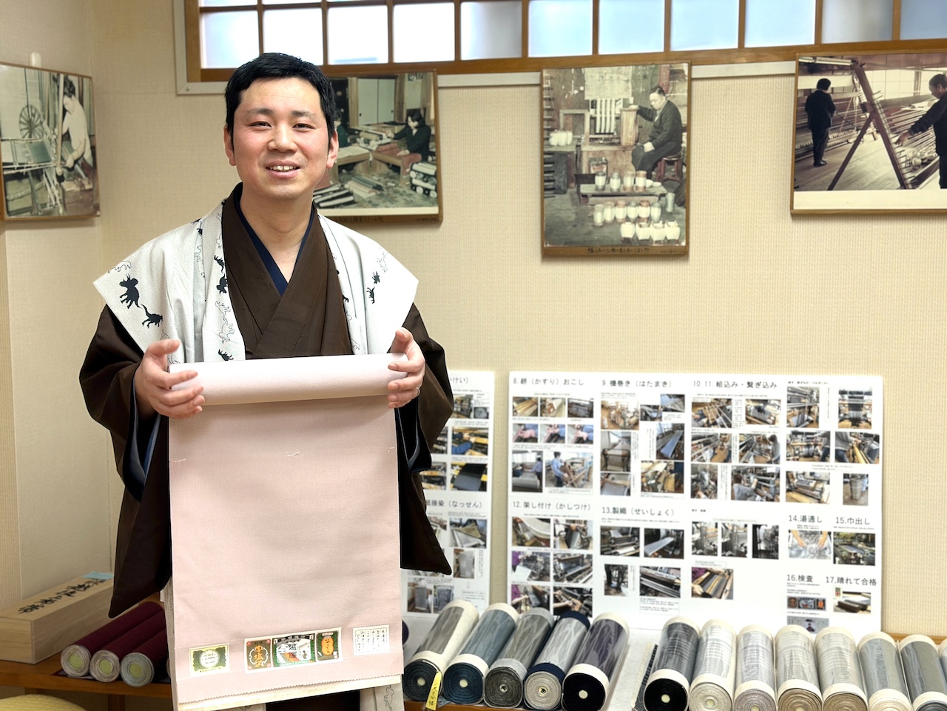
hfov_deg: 39.7
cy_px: 356
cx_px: 474
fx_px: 1313
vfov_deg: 30.3
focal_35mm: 48
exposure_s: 1/50
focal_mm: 6.86
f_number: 1.78
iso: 100
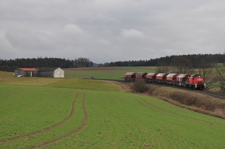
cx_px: 156
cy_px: 81
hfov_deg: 29.0
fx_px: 431
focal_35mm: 69
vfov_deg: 19.7
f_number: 6.3
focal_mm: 32
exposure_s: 1/320
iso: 250
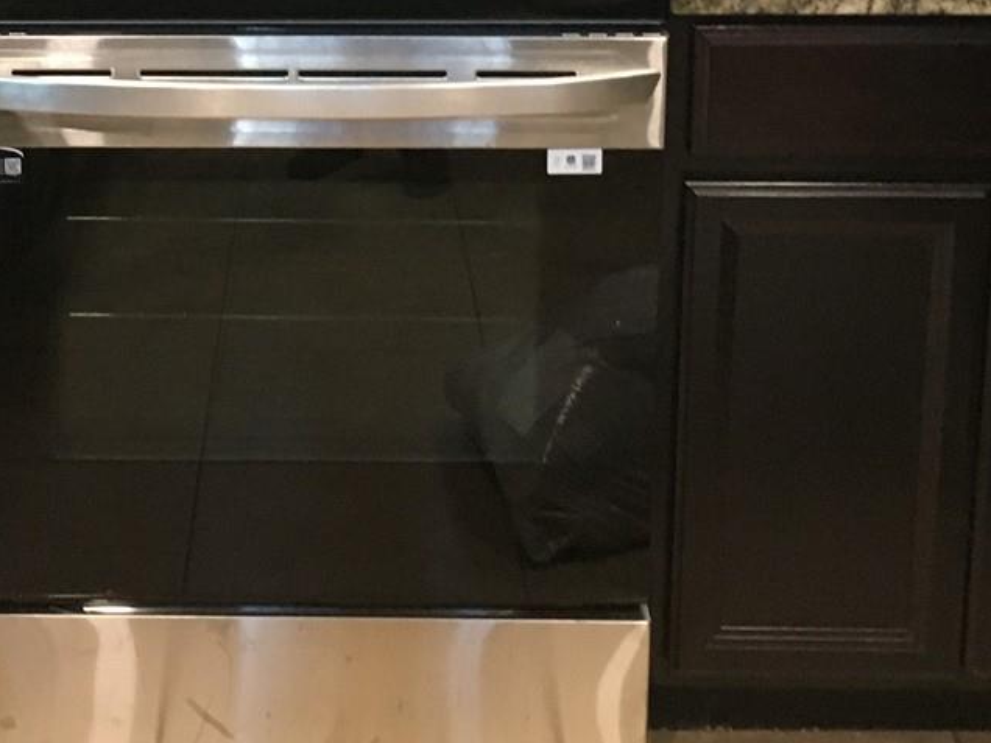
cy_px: -16
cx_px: 321
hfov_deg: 26.5
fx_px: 2090
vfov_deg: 19.5
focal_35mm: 73
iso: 200
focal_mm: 4.15
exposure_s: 1/20
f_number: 2.2
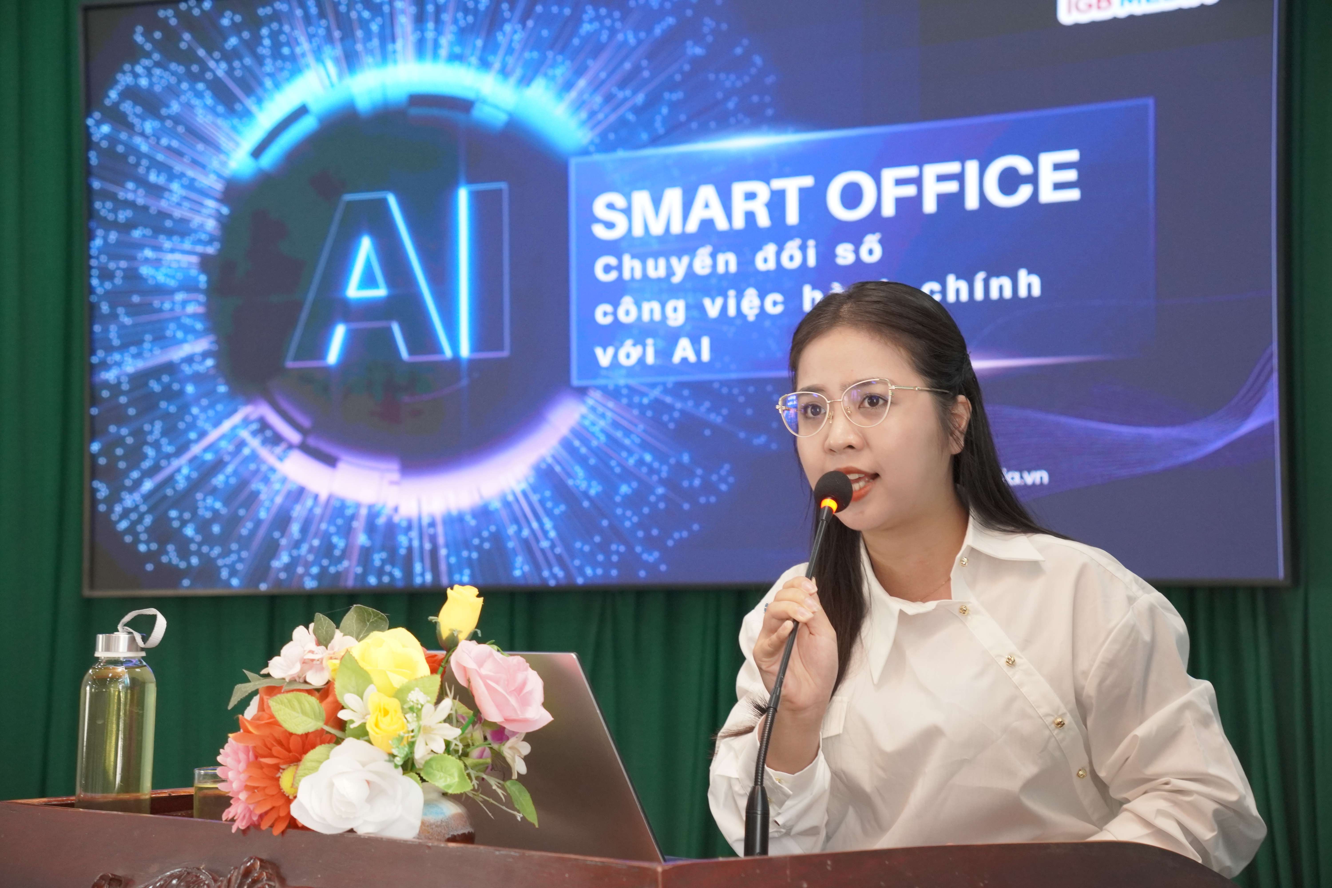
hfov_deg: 34.1
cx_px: 666
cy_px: 444
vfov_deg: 23.1
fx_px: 2170
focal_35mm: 59
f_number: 4.5
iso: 1600
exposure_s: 1/125
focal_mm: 39.1
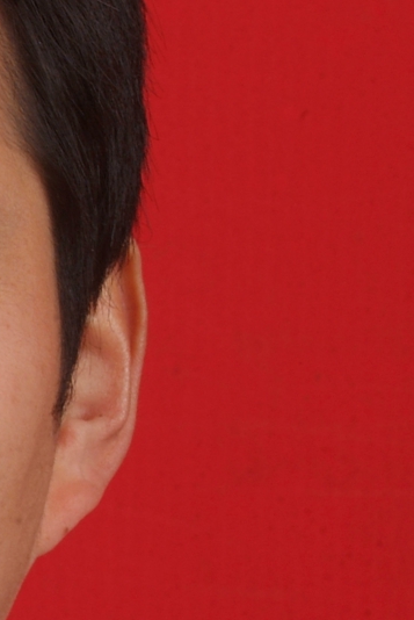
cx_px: -312
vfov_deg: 4.3
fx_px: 8229
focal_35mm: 478
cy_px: 780
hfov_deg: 2.9
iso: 100
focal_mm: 80
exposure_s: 1/90
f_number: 16
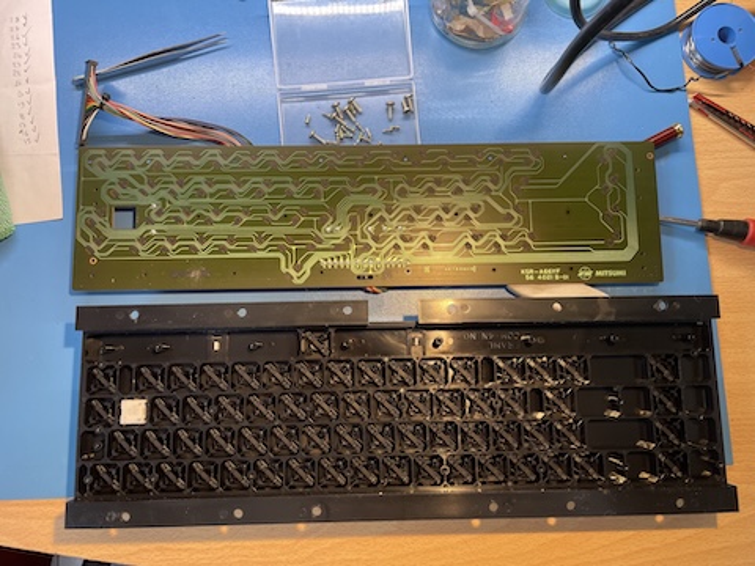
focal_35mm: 26
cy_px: 283
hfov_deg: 67.3
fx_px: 567
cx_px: 378
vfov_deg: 53.1
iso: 100
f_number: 1.6
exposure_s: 1/121
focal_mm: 4.2
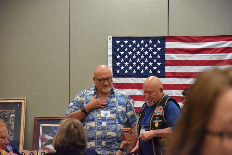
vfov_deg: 8.7
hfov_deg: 13.0
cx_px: 116
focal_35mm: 158
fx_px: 1015
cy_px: 78
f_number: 5.6
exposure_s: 1/125
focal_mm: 105
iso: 11400
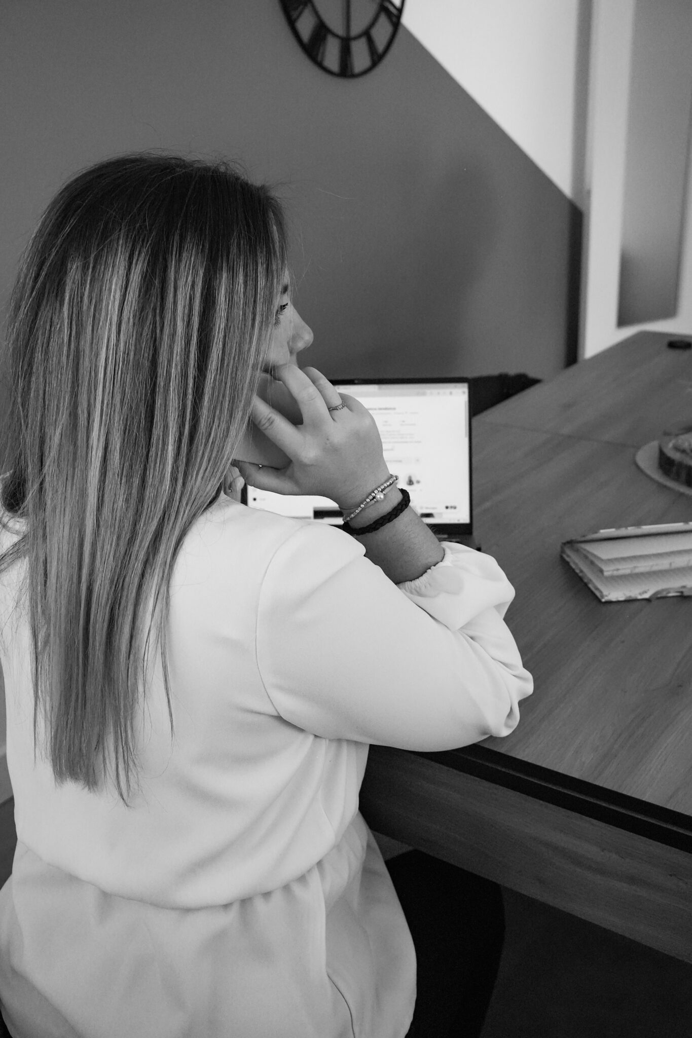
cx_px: 346
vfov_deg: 55.5
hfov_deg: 38.7
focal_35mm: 34
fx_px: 986
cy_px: 519
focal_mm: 22.8
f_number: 4
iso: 3200
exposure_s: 1/2000
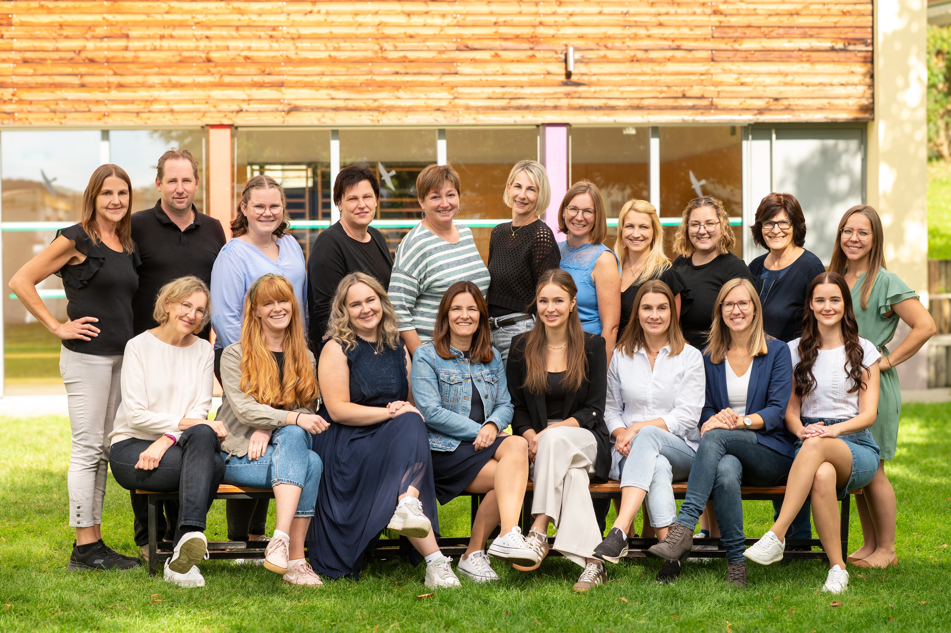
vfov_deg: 19.4
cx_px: 476
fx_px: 1848
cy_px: 316
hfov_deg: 28.9
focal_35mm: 70
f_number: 4
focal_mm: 70
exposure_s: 1/200
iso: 250
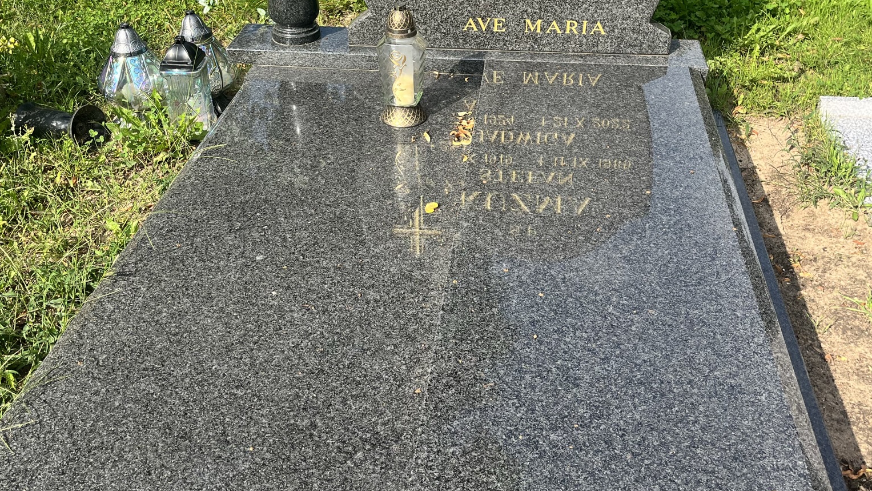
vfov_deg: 30.8
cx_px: 437
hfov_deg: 52.8
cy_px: 138
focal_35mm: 38
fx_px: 879
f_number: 1.6
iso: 50
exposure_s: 1/1802
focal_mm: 5.1
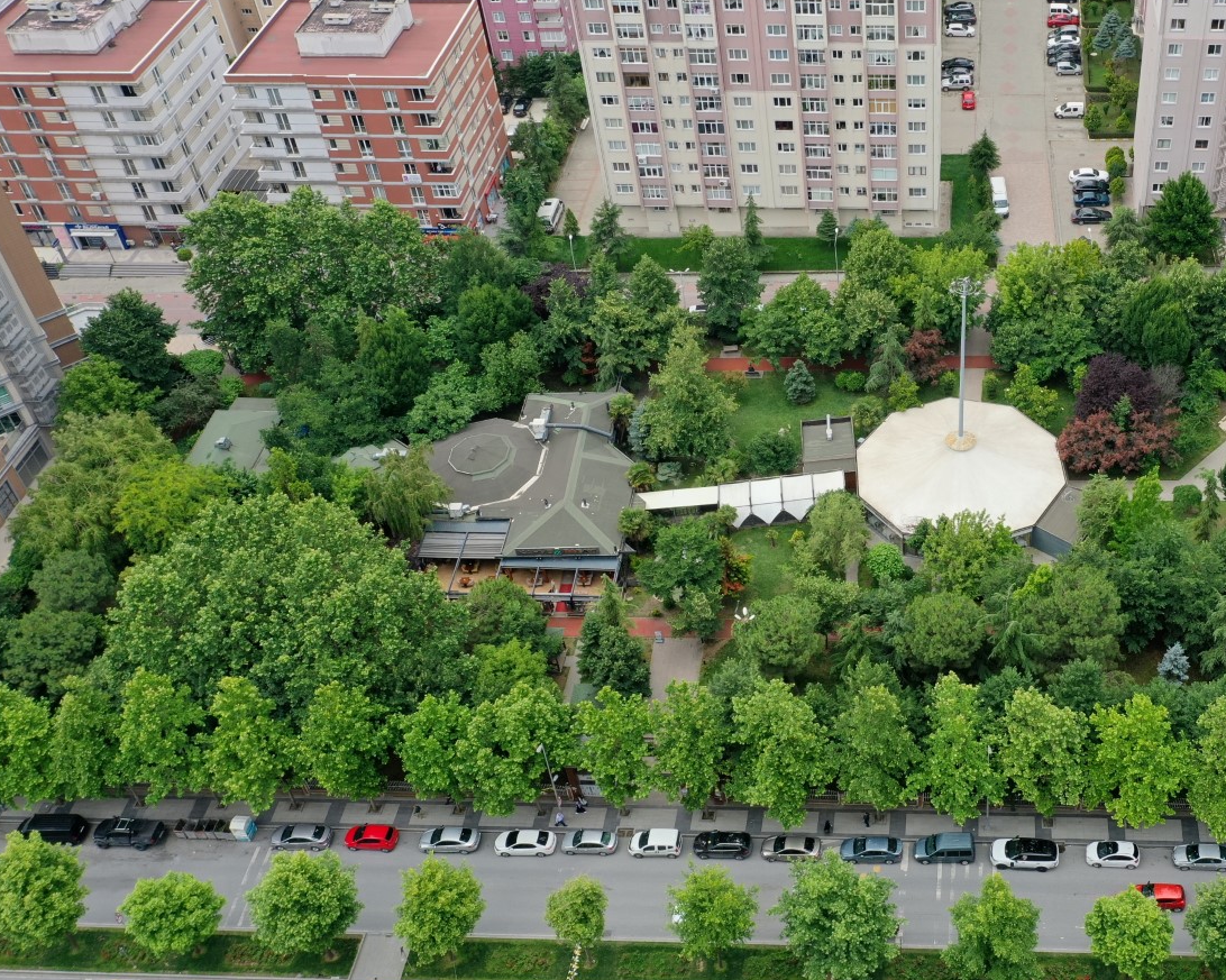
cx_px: 898
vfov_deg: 38.2
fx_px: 1415
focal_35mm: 39
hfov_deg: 45.5
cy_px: 429
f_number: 5
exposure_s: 1/200
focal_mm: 10.26
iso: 100
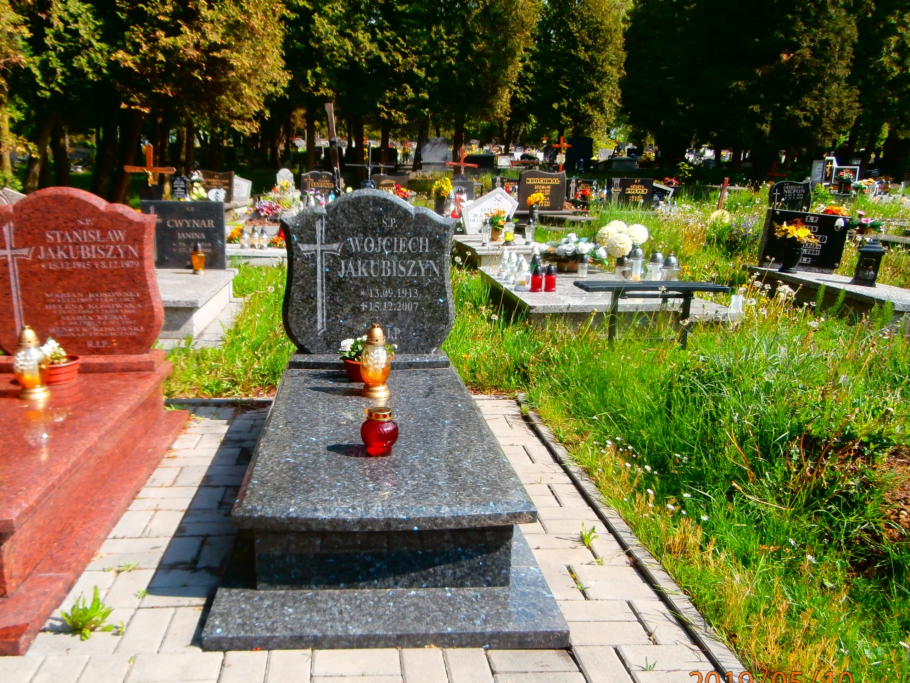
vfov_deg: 49.7
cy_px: 368
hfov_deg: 63.1
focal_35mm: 28
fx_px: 736
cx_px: 383
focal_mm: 4.2
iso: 100
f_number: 3
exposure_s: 1/640
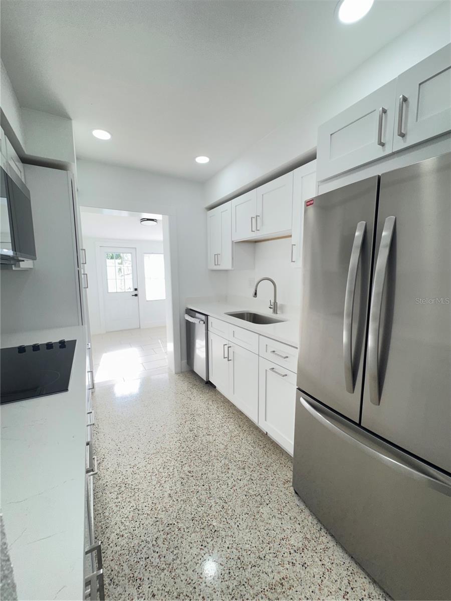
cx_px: 226
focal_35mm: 14
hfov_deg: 85.7
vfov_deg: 102.1
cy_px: 300
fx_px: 243
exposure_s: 1/120
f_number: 2.2
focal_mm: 2.22
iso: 100
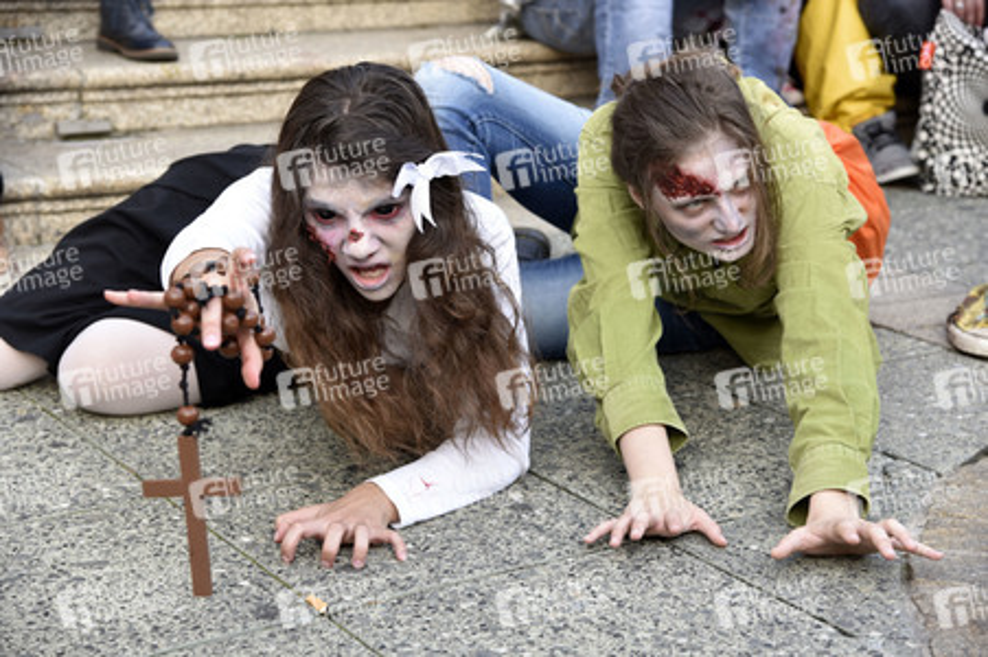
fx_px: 2057
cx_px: 494
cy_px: 328
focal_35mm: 75
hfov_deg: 27.0
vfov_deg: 18.2
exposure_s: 1/125
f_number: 5.6
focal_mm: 75
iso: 400
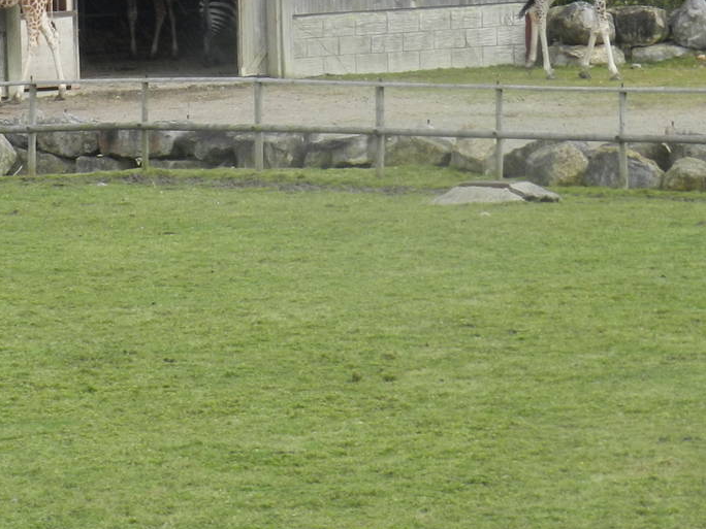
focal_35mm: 339
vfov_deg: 4.4
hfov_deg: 5.8
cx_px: 146
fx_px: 6914
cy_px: -54
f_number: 5.1
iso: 160
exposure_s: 1/160
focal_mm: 25.7
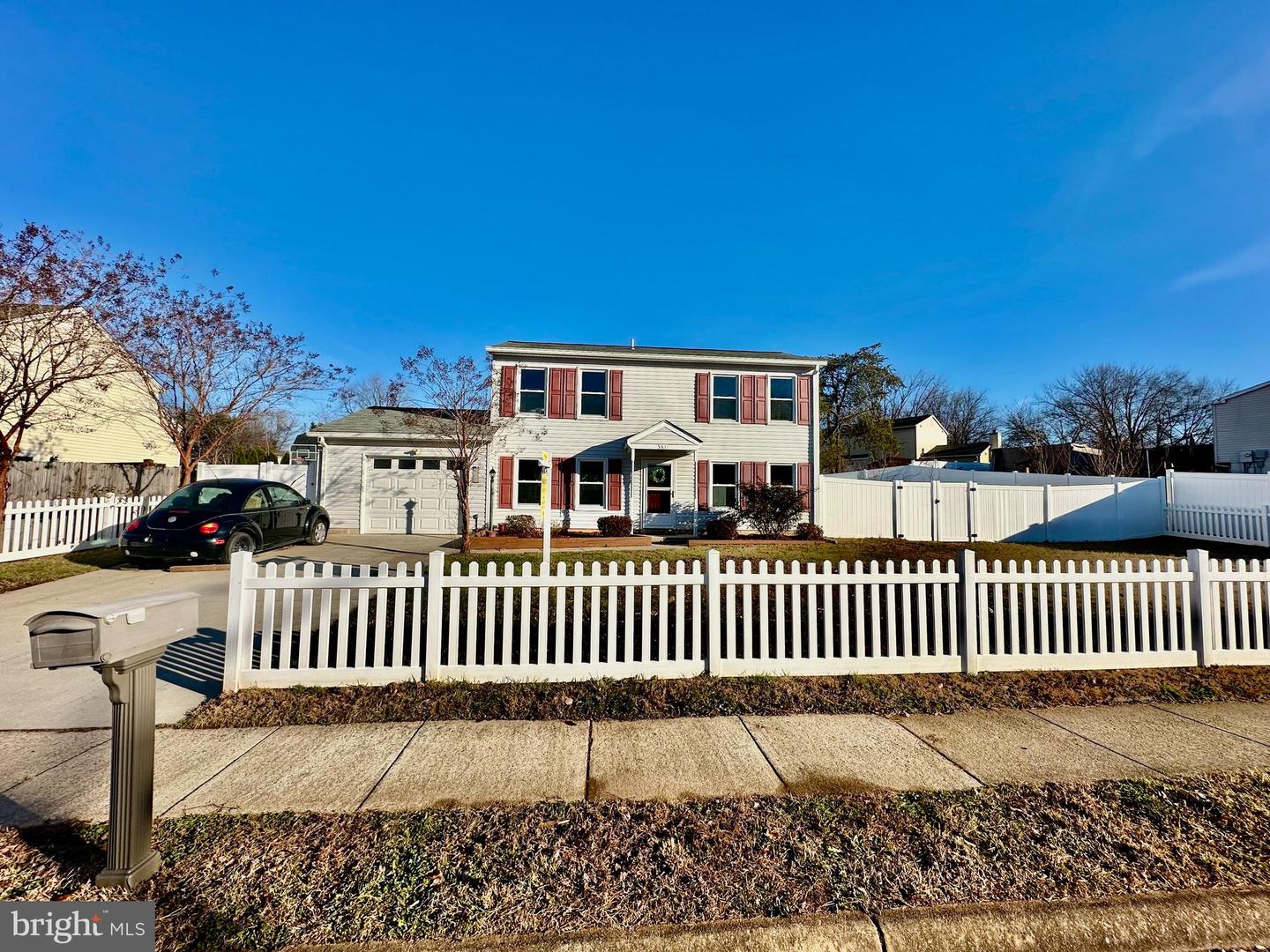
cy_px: 476
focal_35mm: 14
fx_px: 514
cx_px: 635
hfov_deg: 102.1
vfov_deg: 85.7
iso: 50
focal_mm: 2.22
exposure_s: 1/3300
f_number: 2.2
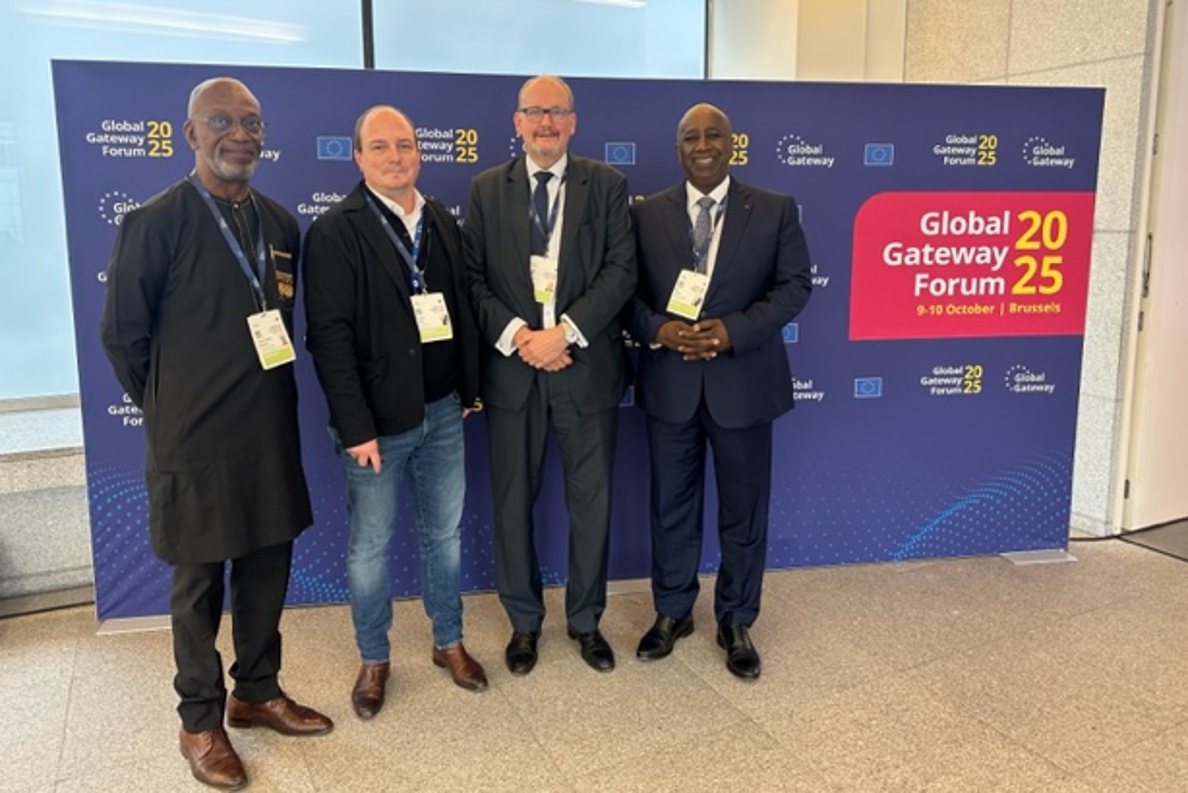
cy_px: 340
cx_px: 598
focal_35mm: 26
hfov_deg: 69.4
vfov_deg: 49.4
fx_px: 858
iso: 160
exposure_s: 1/50
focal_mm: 6.86
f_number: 1.78
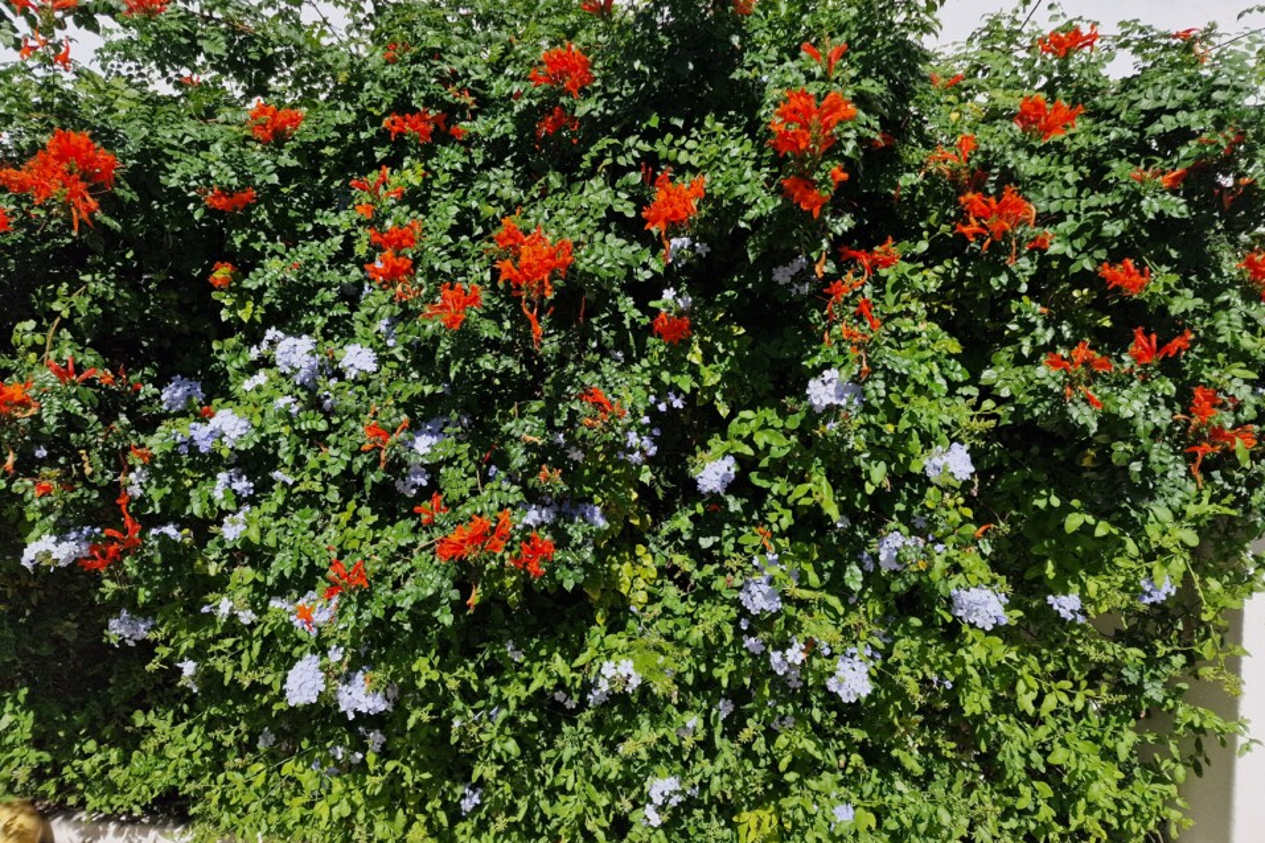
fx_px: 843
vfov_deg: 53.0
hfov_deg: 73.7
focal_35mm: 24
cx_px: 633
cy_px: 370
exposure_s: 1/2576
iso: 50
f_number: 1.8
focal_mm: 6.4
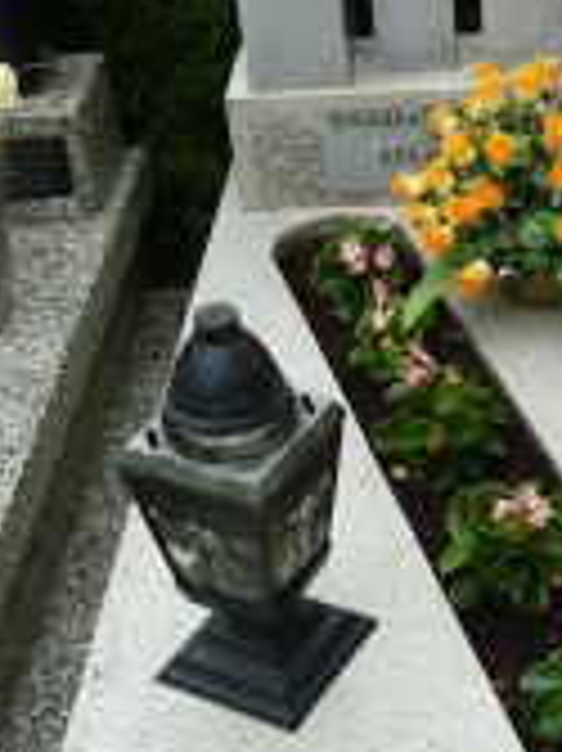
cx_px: 481
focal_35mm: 72
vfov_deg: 27.0
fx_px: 1561
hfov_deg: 20.1
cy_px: 351
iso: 80
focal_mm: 4.1
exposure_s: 1/200
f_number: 4
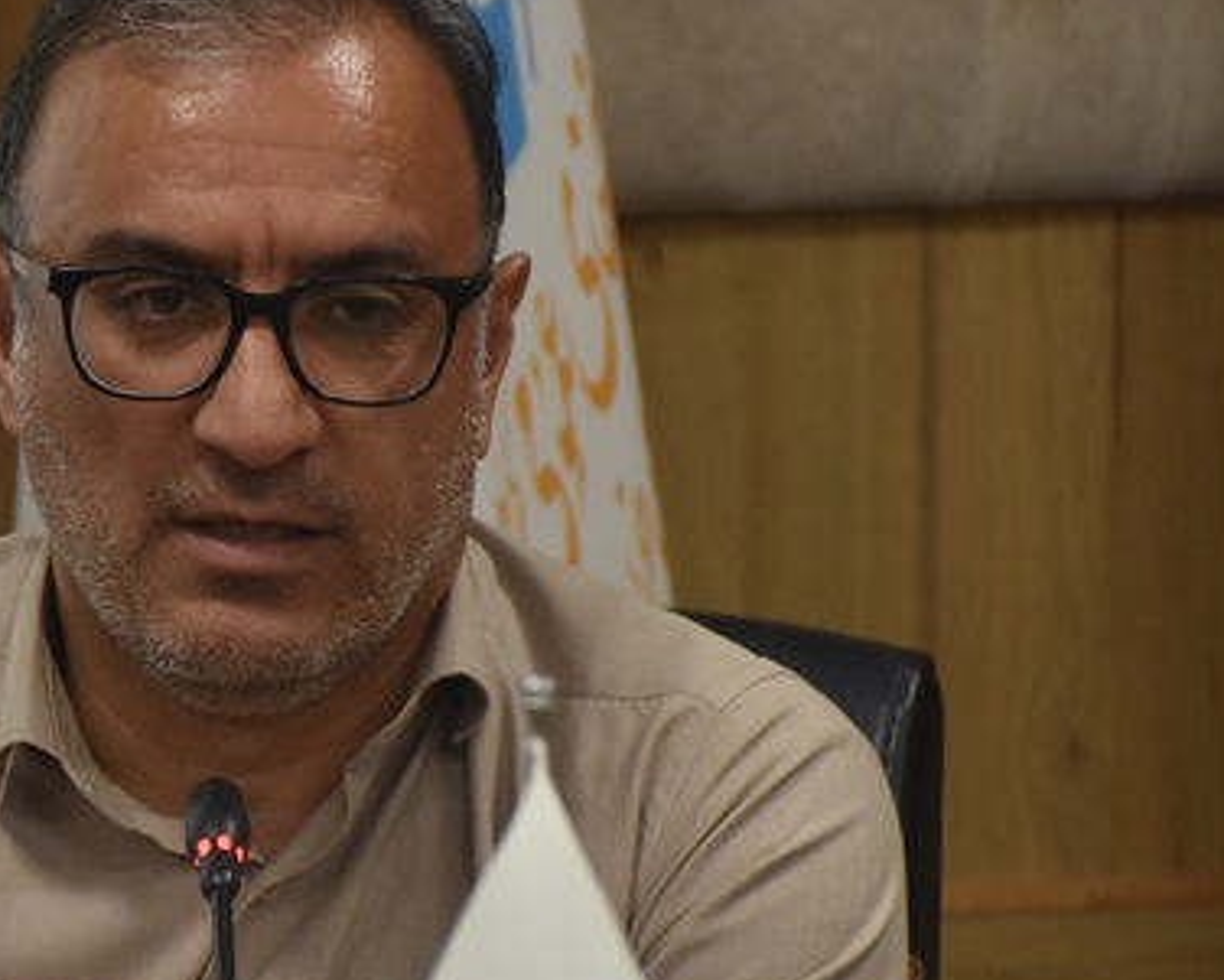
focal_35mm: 345
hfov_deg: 5.6
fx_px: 12501
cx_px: 173
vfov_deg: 4.5
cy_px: 630
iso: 900
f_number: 5.3
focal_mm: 90
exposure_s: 1/60
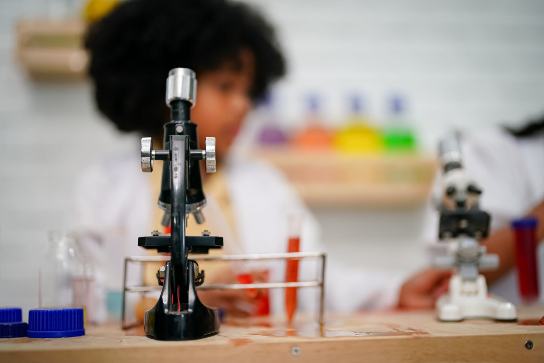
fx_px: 756
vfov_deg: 27.0
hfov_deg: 39.6
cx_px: 272
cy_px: 182
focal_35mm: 50
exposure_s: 1/200
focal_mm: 50
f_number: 1.2
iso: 200
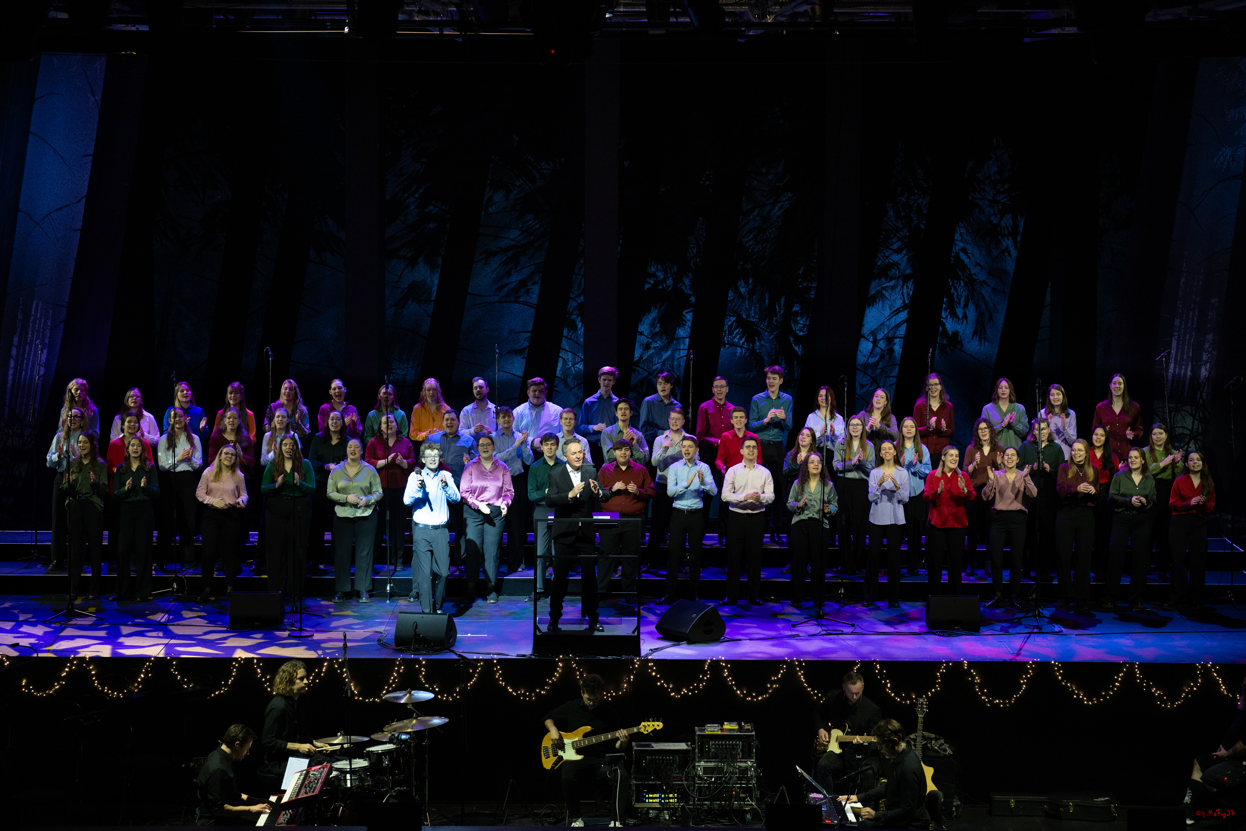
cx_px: 623
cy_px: 416
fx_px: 2942
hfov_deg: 23.9
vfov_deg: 16.1
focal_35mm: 85
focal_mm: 85
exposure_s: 1/160
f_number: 3.5
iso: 800
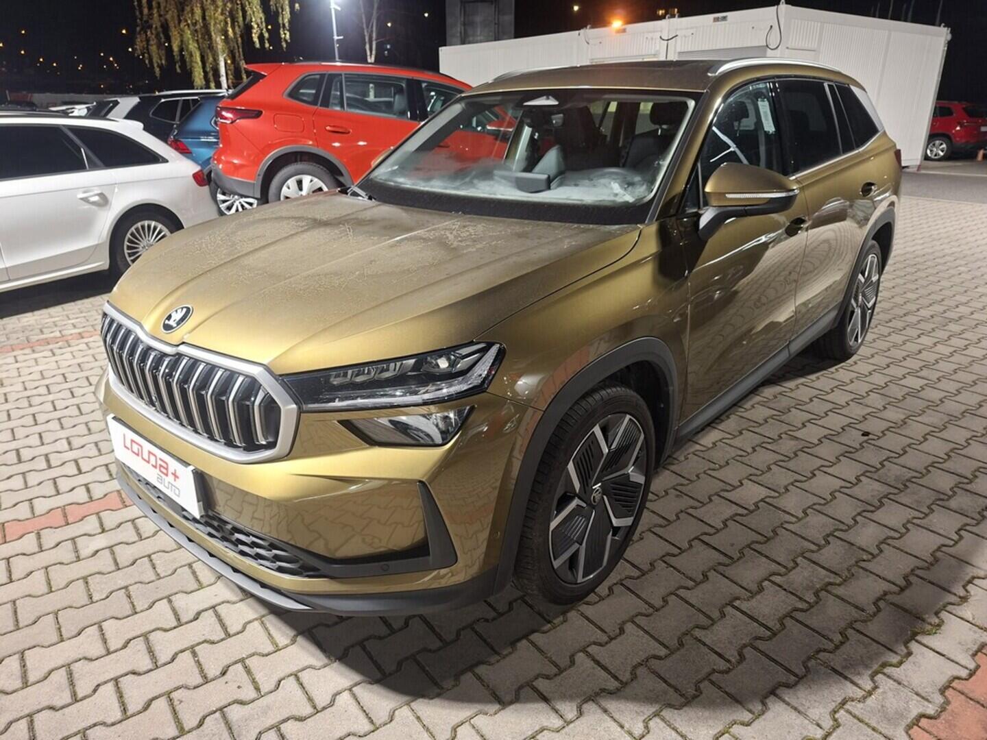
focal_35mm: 23
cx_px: 494
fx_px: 656
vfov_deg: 58.9
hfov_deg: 73.9
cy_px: 370
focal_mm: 5.54
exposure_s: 1/33
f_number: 1.8
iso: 250
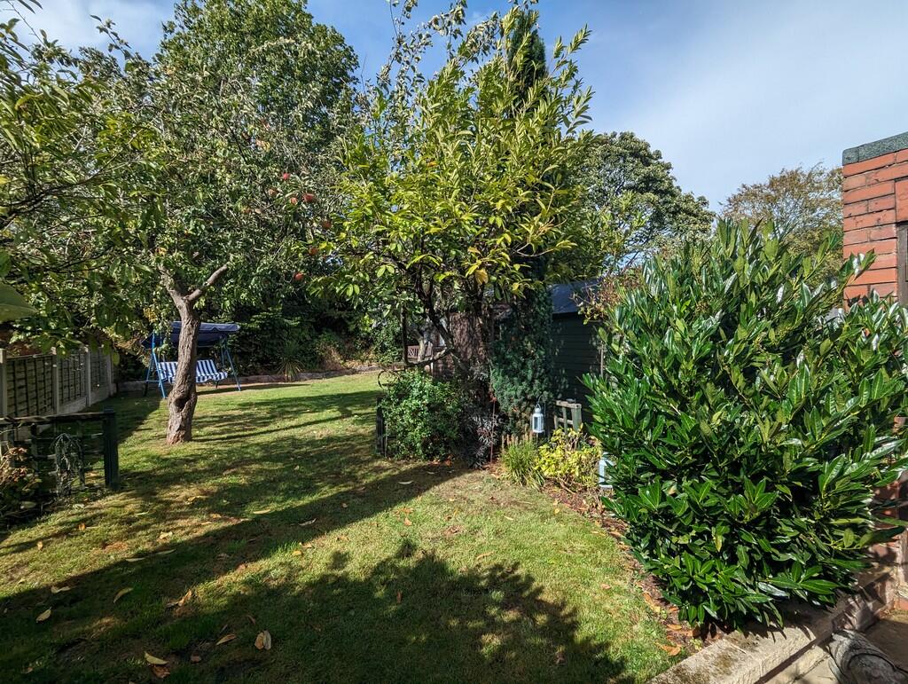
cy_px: 342
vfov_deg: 78.2
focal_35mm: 16
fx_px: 420
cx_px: 454
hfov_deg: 94.4
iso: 53
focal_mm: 2.35
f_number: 2.2
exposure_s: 1/1543
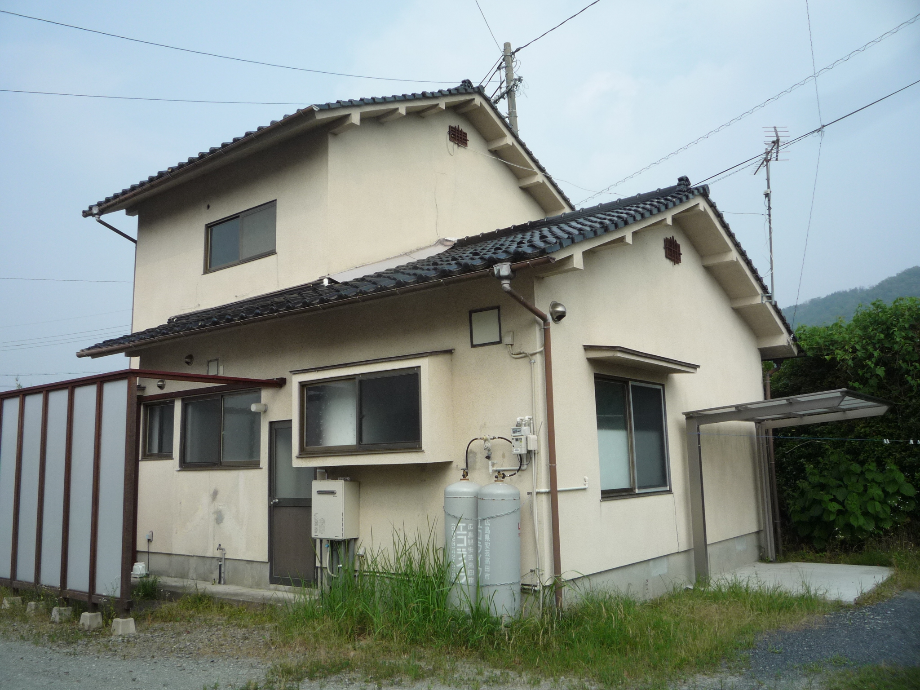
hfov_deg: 60.0
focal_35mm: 30
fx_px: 797
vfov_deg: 46.8
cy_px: 345
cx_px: 460
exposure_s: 1/400
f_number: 5
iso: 100
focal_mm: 5.2
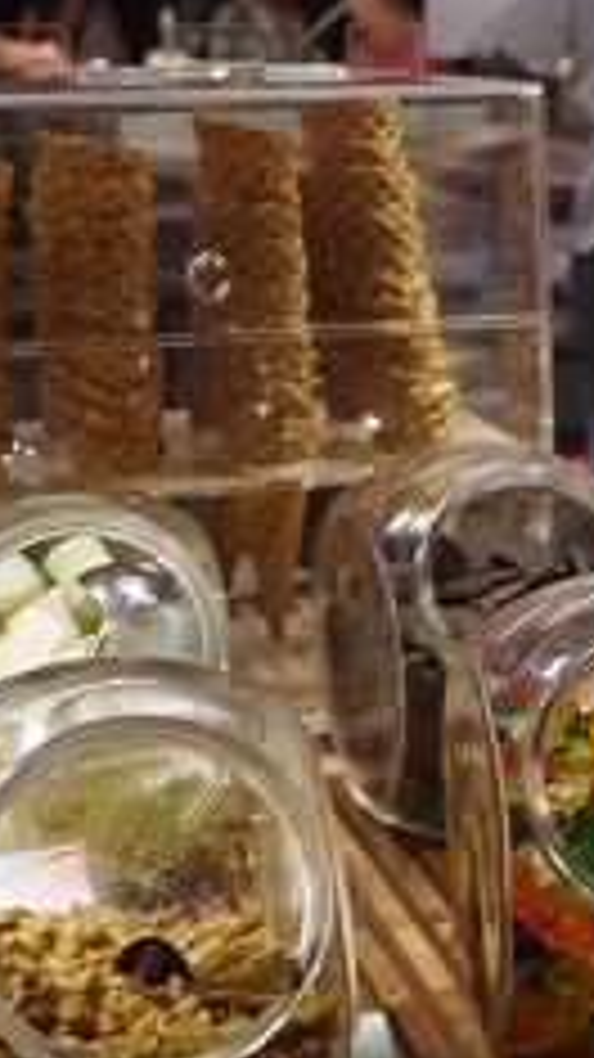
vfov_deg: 25.6
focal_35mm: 83
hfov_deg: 13.7
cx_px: 878
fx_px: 2327
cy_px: 563
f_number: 2.5
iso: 160
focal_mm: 14
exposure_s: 1/60
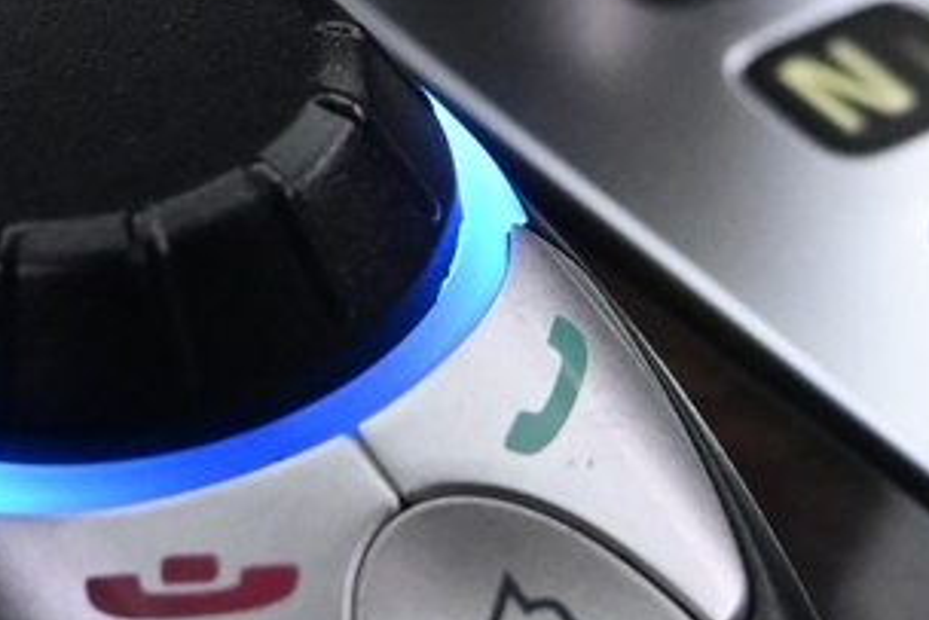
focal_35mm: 128
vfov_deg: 10.7
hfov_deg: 16.0
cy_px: 330
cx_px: 309
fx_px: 3305
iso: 3200
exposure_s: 1/60
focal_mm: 16
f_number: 3.5
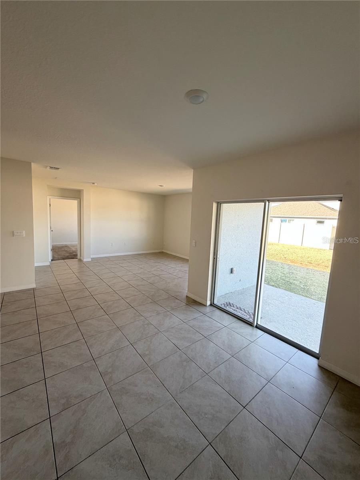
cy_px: 240
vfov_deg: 102.1
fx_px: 194
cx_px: 180
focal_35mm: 14
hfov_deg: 85.7
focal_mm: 2.22
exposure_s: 1/120
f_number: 2.2
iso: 125
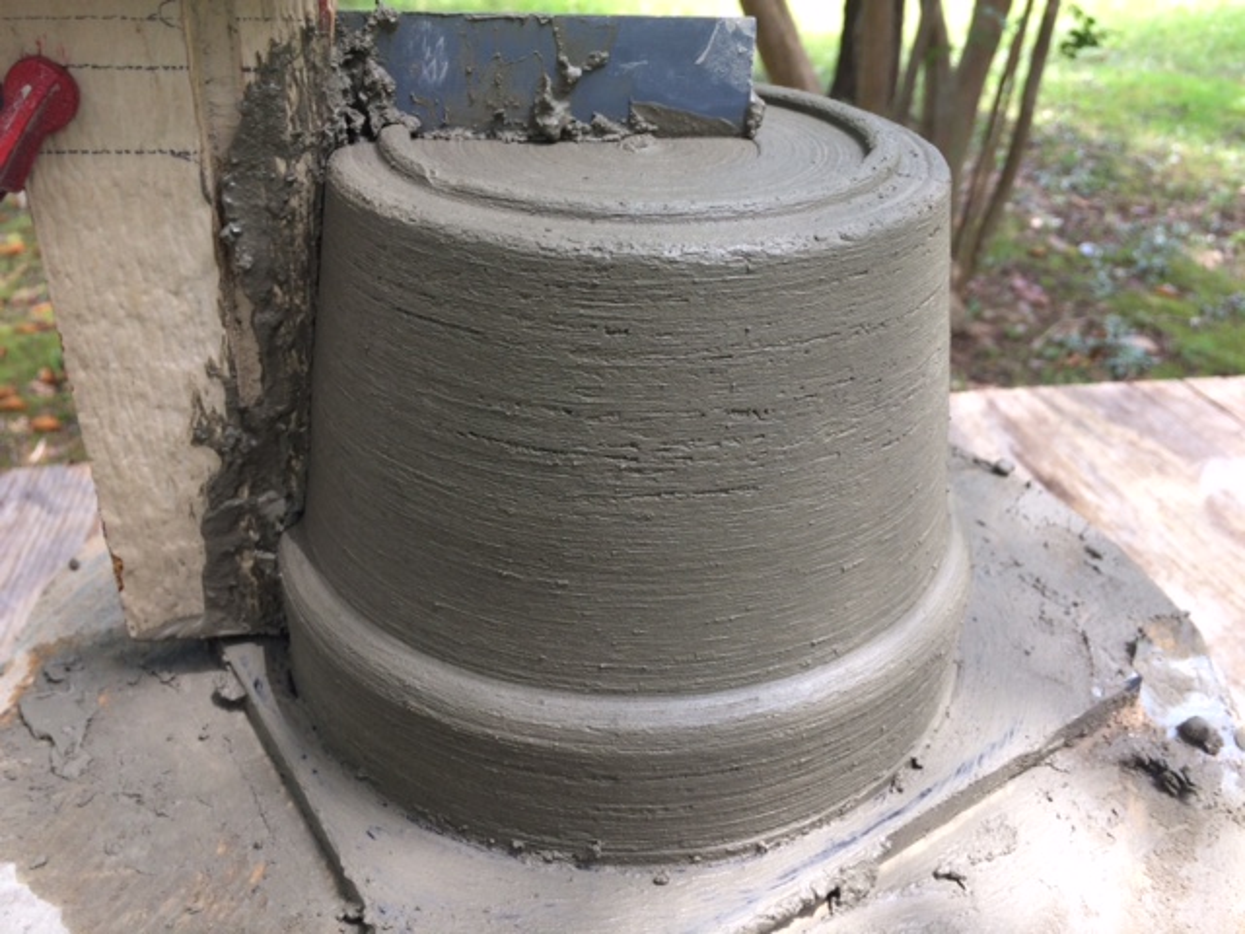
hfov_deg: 61.7
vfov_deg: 48.2
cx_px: 622
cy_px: 467
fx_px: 1043
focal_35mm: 29
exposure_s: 1/120
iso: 50
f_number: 2.2
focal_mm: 4.15
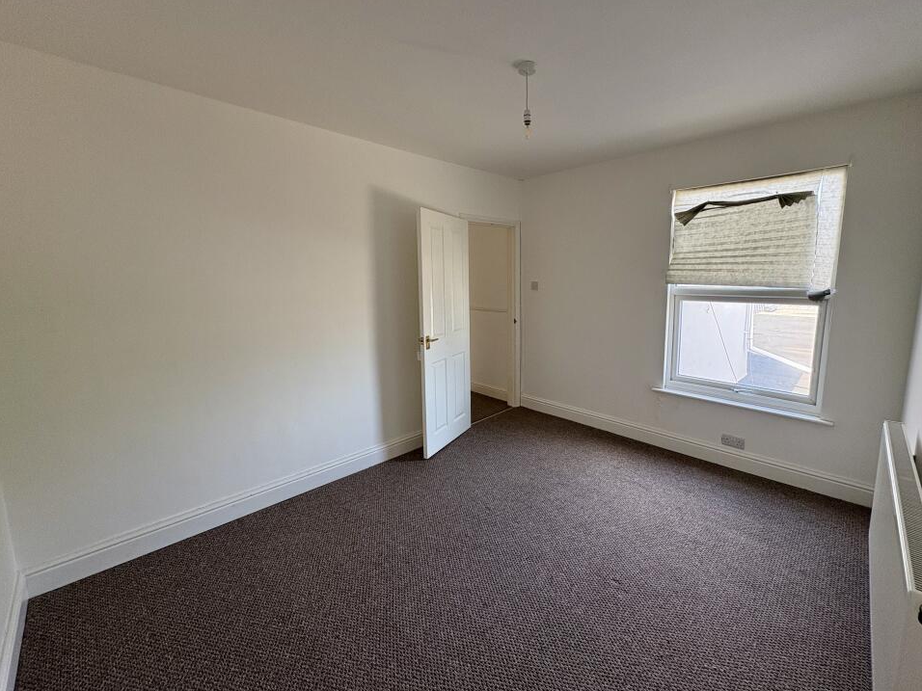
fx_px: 400
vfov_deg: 81.7
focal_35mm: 15
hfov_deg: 98.0
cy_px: 330
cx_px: 491
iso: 160
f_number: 2.2
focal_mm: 2.22
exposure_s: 1/99
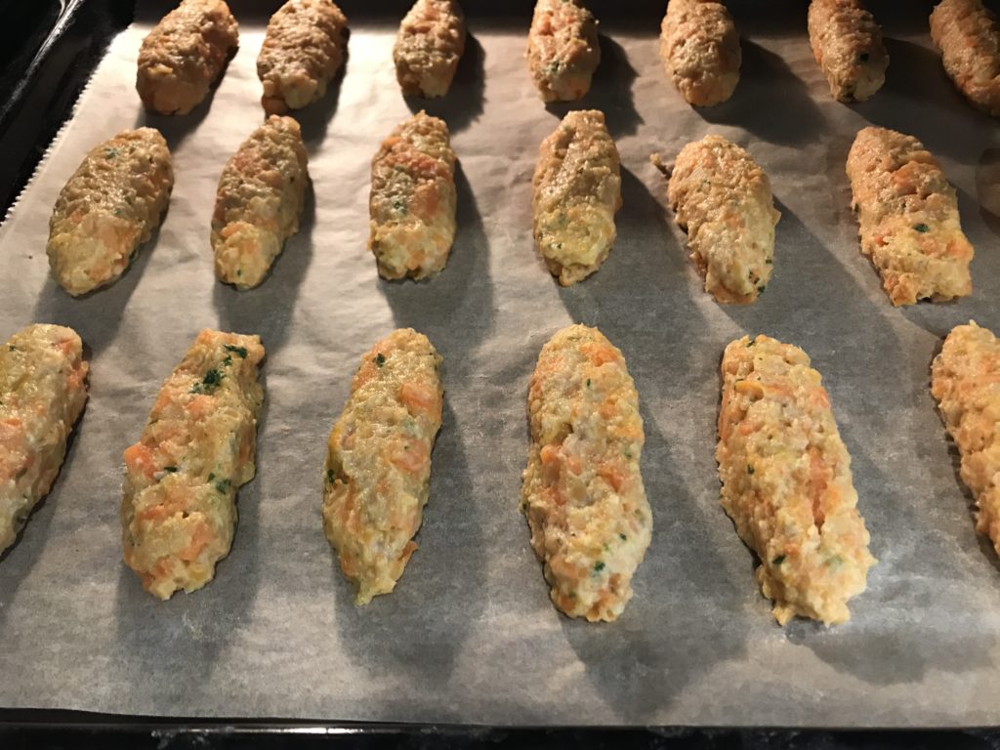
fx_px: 809
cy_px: 375
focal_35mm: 28
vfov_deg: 49.7
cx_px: 500
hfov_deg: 63.4
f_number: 1.8
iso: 80
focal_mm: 3.99
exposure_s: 1/17
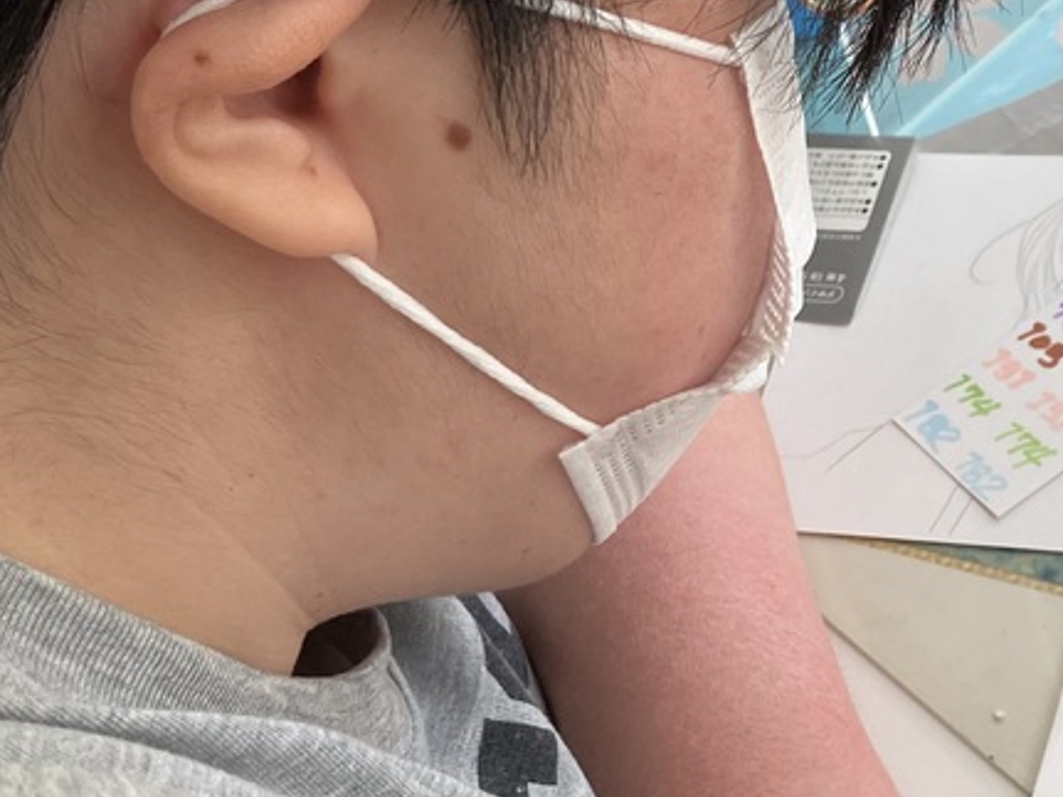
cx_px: 942
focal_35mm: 78
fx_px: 2395
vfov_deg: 18.9
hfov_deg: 24.4
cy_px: 358
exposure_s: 1/60
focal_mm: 3.99
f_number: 1.8
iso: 40
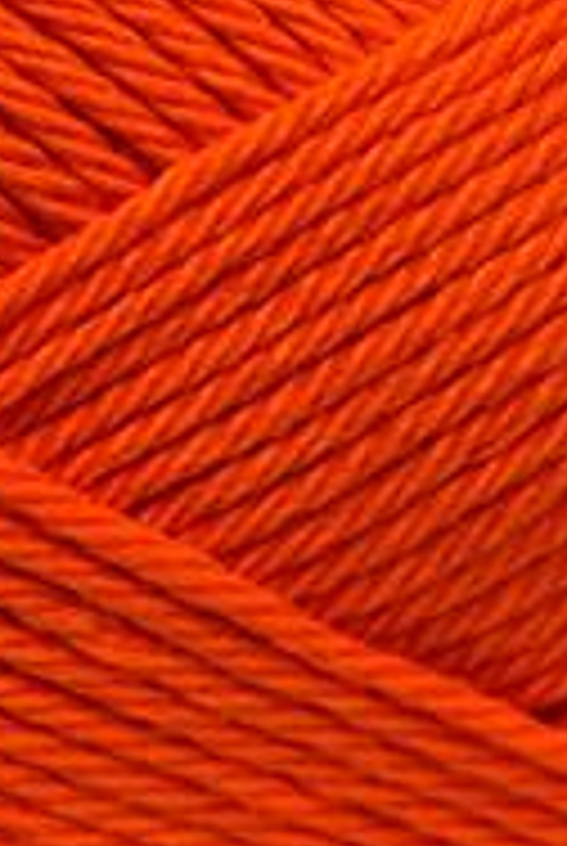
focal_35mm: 219
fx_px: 5155
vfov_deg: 9.4
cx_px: -176
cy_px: 358
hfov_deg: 6.2
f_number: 2.9
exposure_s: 1/18.8
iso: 200
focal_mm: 20.29
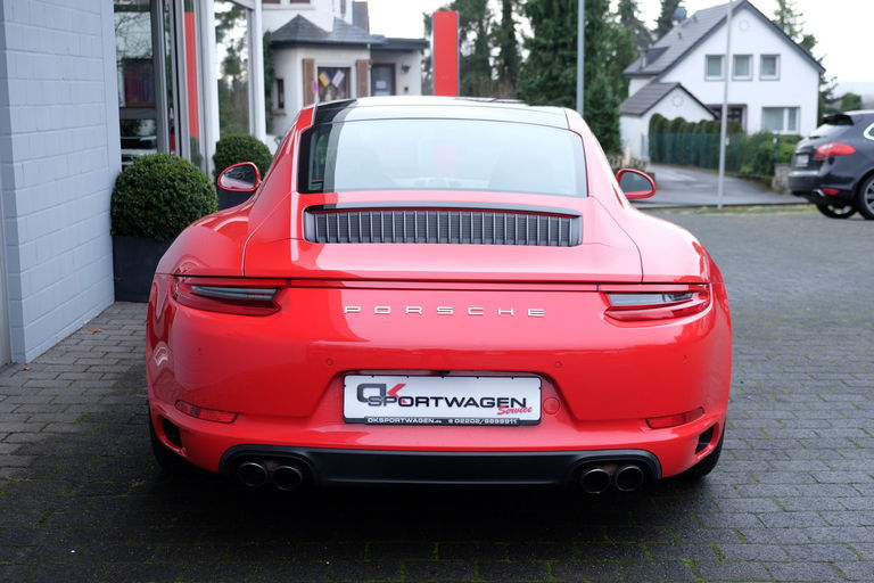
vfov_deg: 26.5
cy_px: 292
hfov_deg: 38.9
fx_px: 1238
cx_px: 437
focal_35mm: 51
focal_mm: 34.3
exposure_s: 1/120
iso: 200
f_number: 3.6
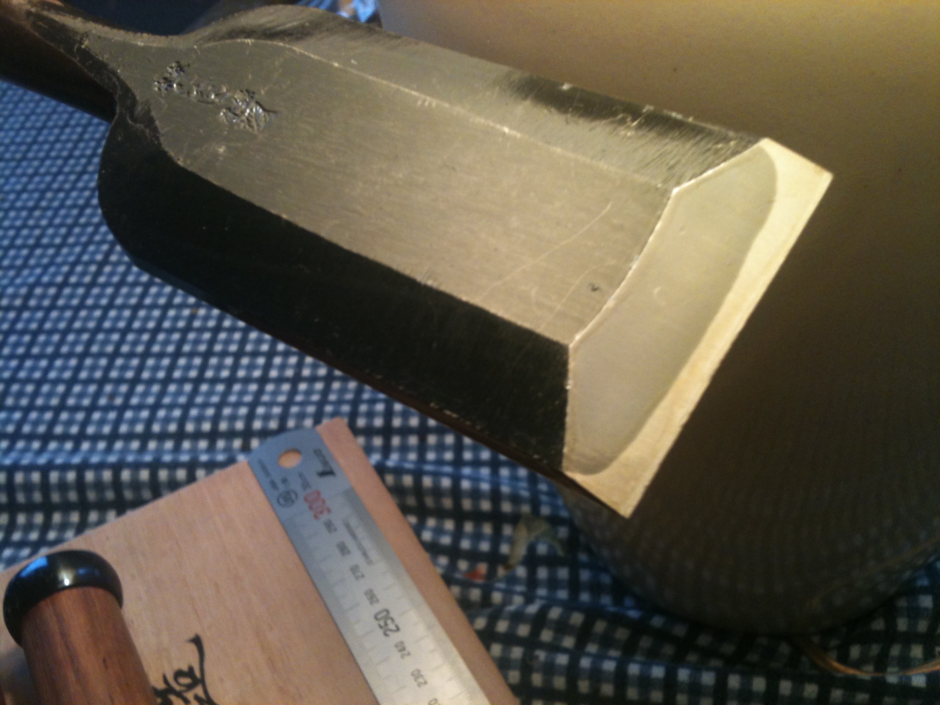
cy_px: 352
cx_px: 470
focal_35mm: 35
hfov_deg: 52.6
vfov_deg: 40.7
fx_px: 950
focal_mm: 3.85
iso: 80
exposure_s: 1/25
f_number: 2.8
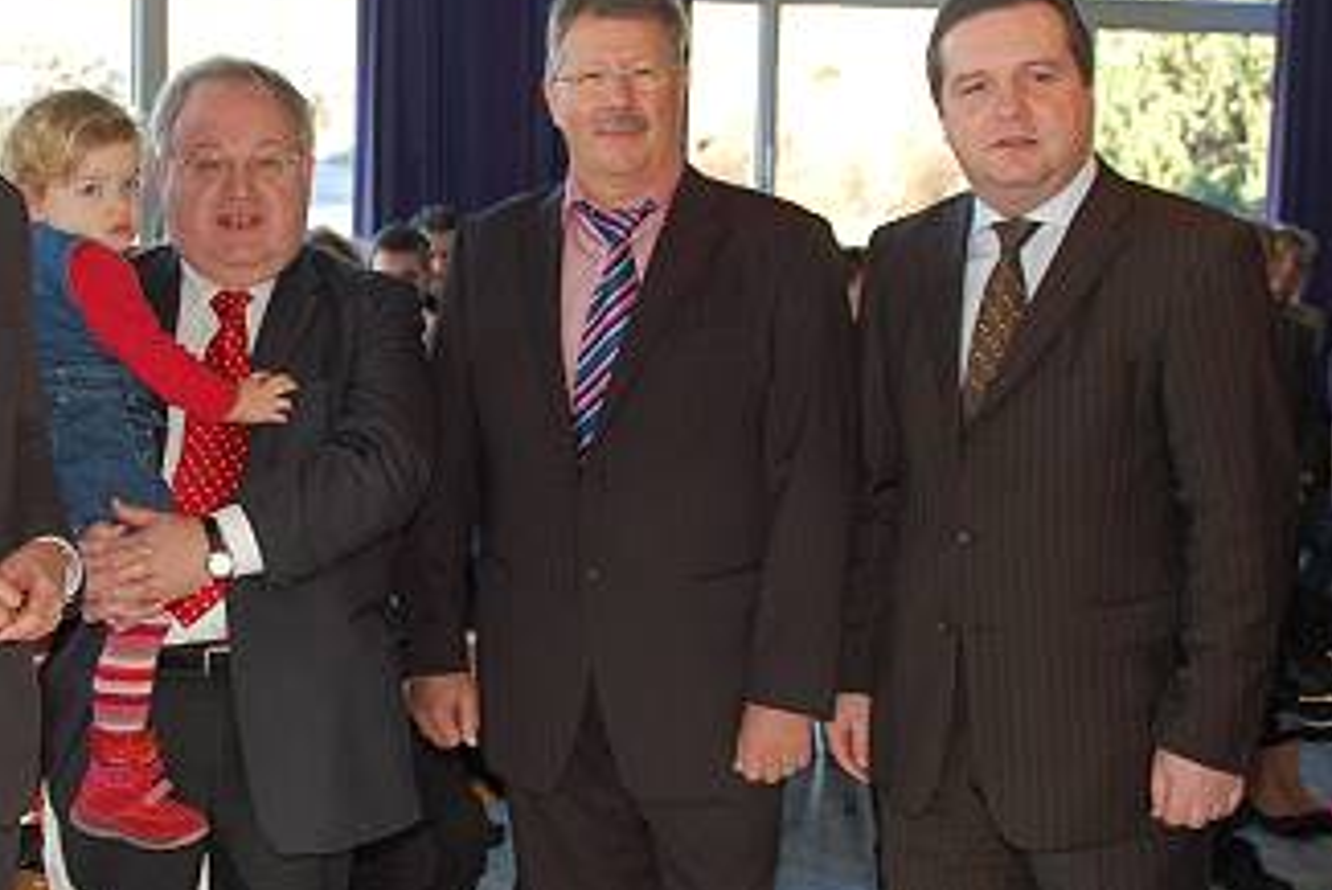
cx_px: 447
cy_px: 326
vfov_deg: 21.9
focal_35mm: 62
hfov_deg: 32.1
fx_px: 2295
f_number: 5
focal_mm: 28
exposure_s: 1/60
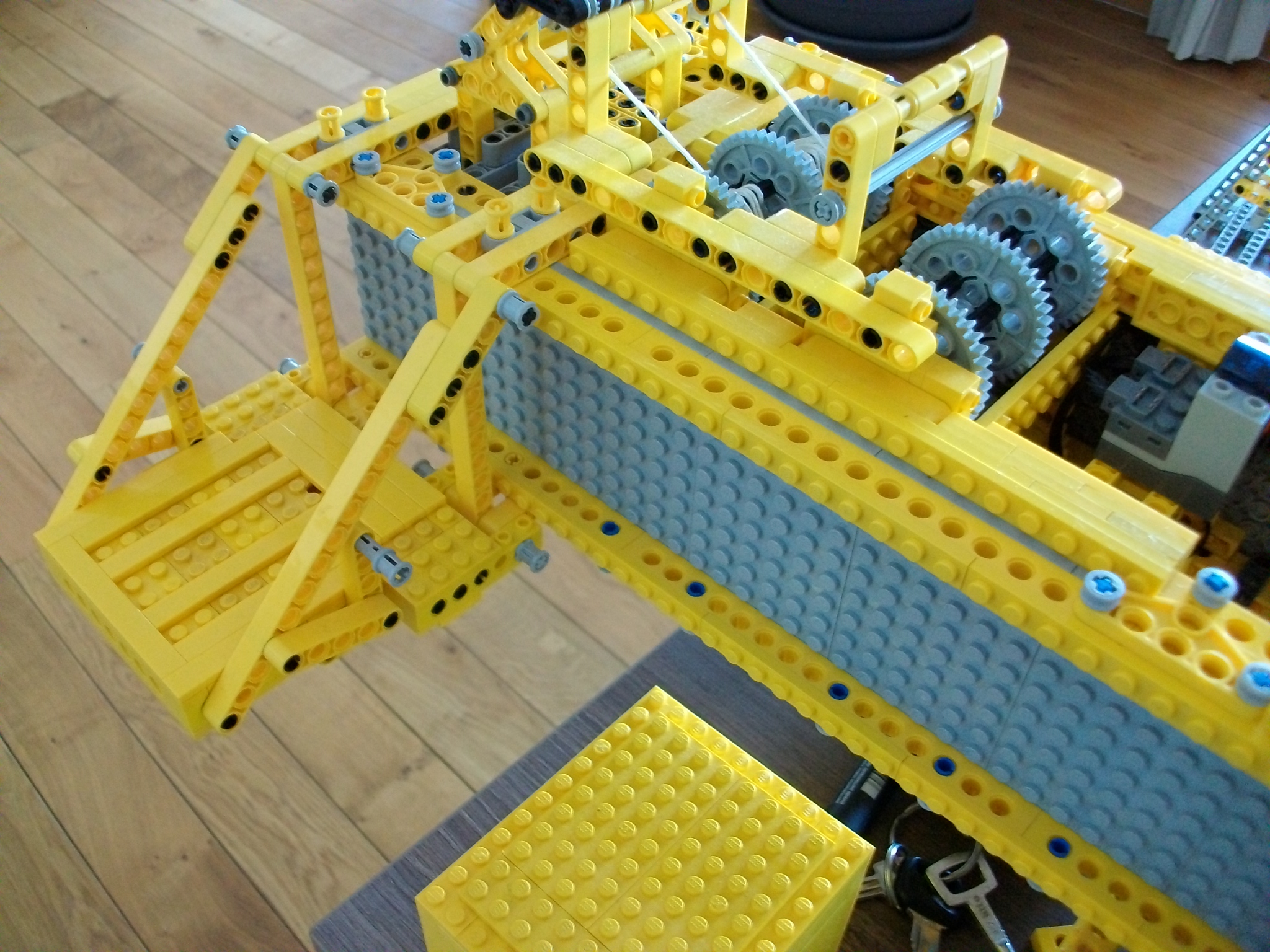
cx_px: 635
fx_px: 1174
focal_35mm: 32
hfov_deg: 56.8
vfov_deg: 44.2
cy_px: 476
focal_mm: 5.7
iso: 320
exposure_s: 1/12.5
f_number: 2.9
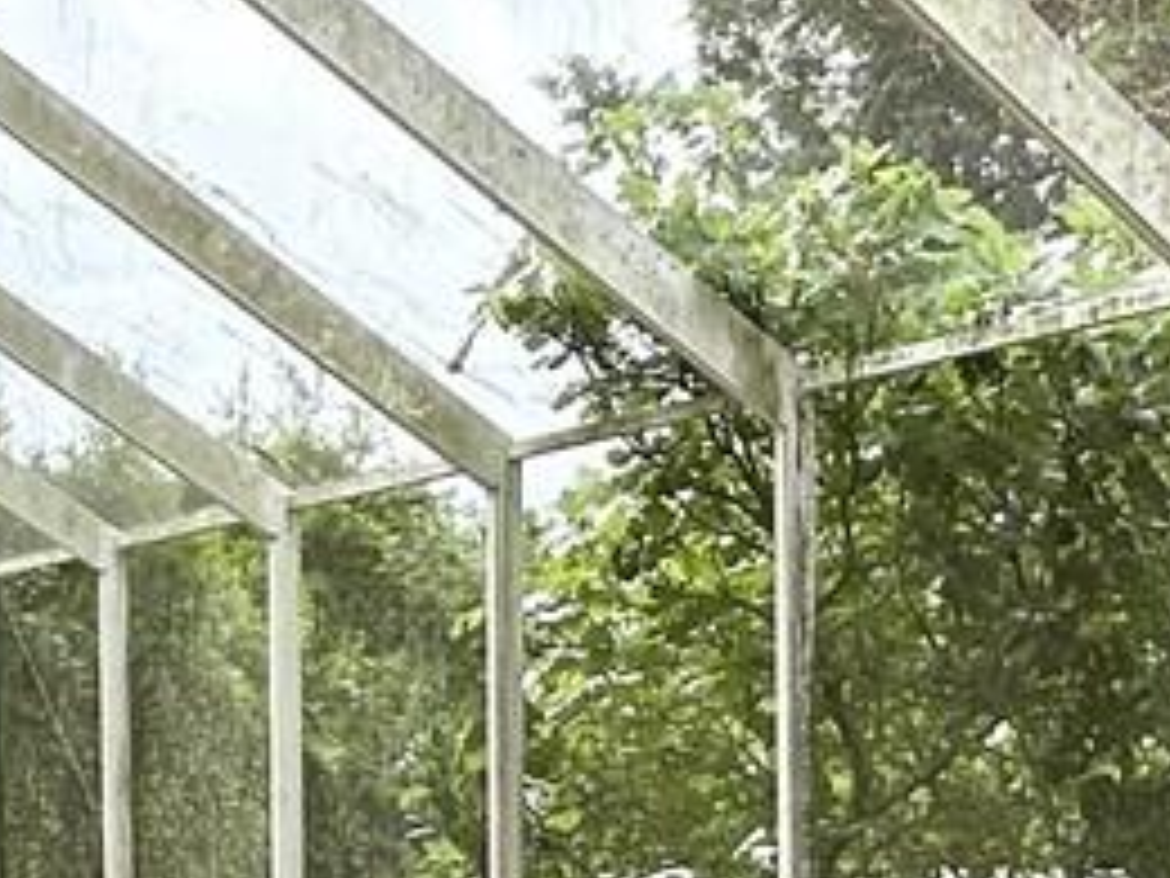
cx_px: 441
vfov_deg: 16.7
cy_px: 955
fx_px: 2907
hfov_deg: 22.7
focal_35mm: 86
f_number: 2.2
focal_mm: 2.22
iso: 40
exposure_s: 1/523
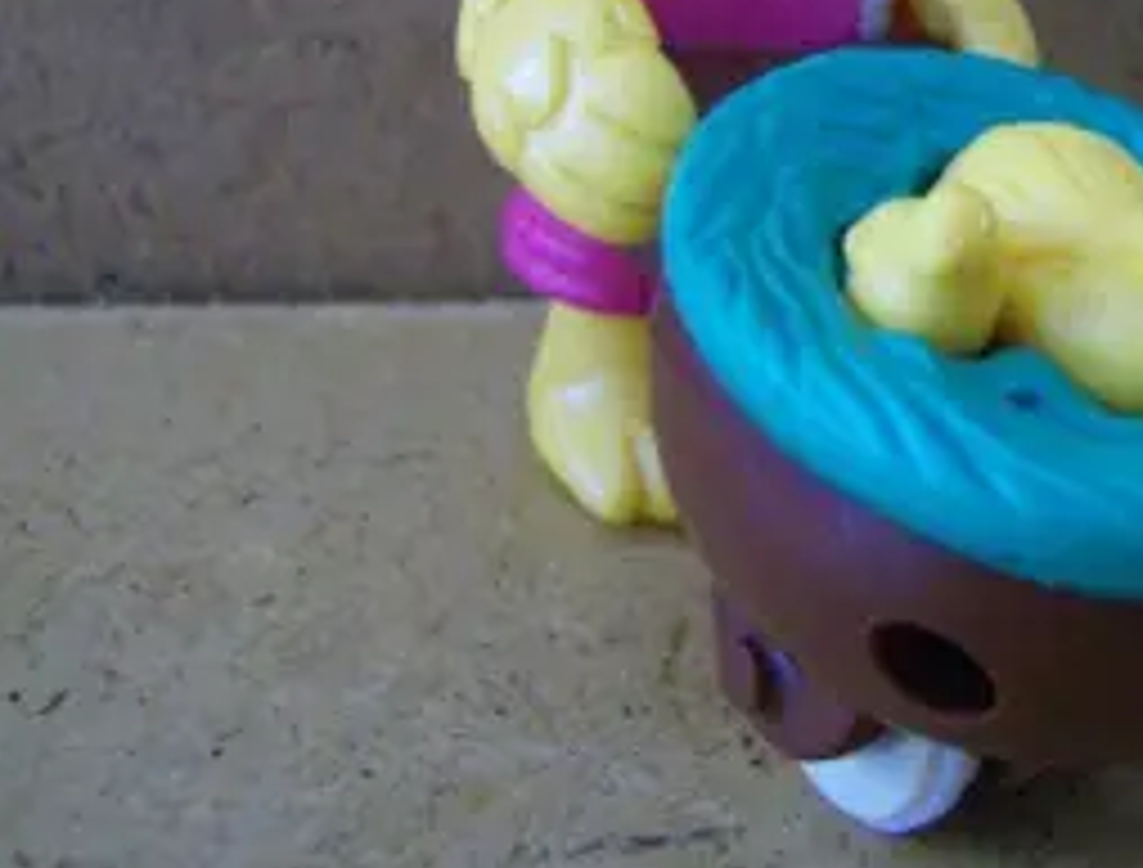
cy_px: 166
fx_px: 2223
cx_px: 911
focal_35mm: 67
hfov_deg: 28.2
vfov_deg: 21.8
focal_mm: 6
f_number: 2.8
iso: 200
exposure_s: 1/57.4
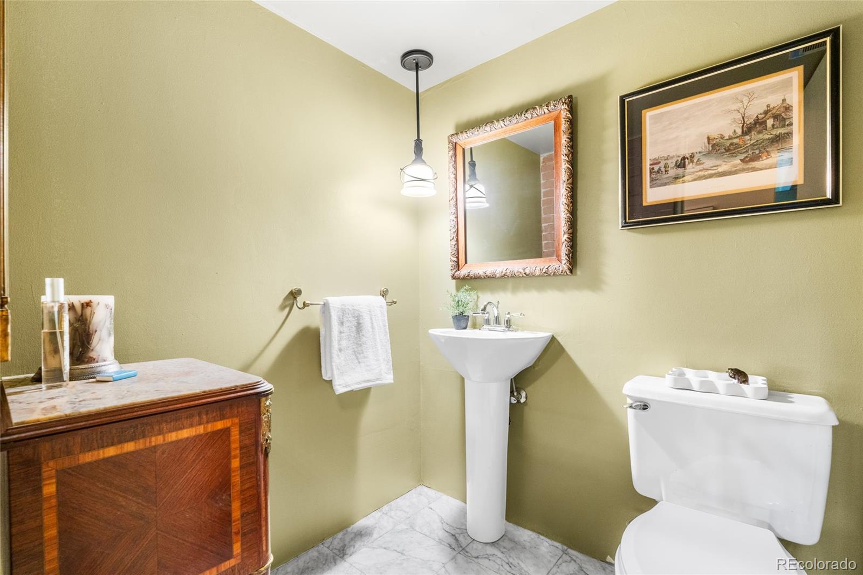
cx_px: 432
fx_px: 395
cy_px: 288
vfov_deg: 72.0
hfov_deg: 95.0
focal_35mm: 16
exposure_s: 1/1.25
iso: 400
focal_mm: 16.5
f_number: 8
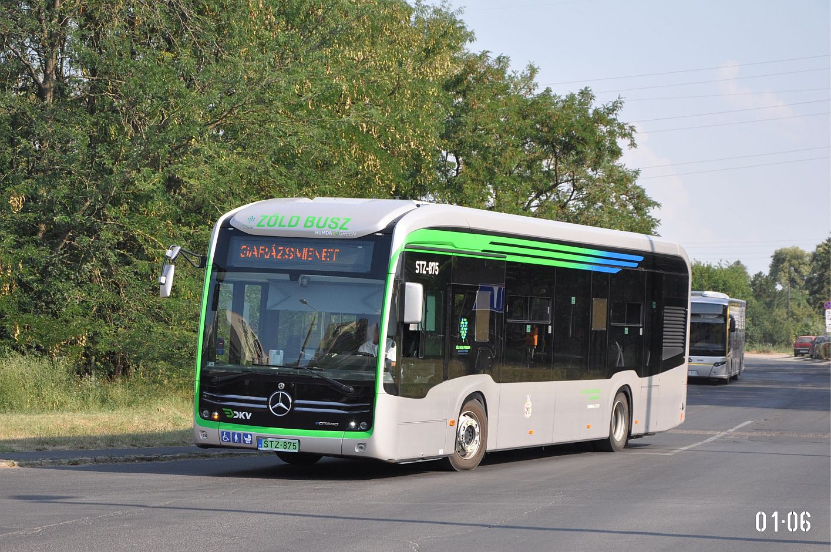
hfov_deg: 21.9
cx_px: 416
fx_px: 2144
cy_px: 276
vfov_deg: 14.7
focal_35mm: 93
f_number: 5.3
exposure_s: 1/1000
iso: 500
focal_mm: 62
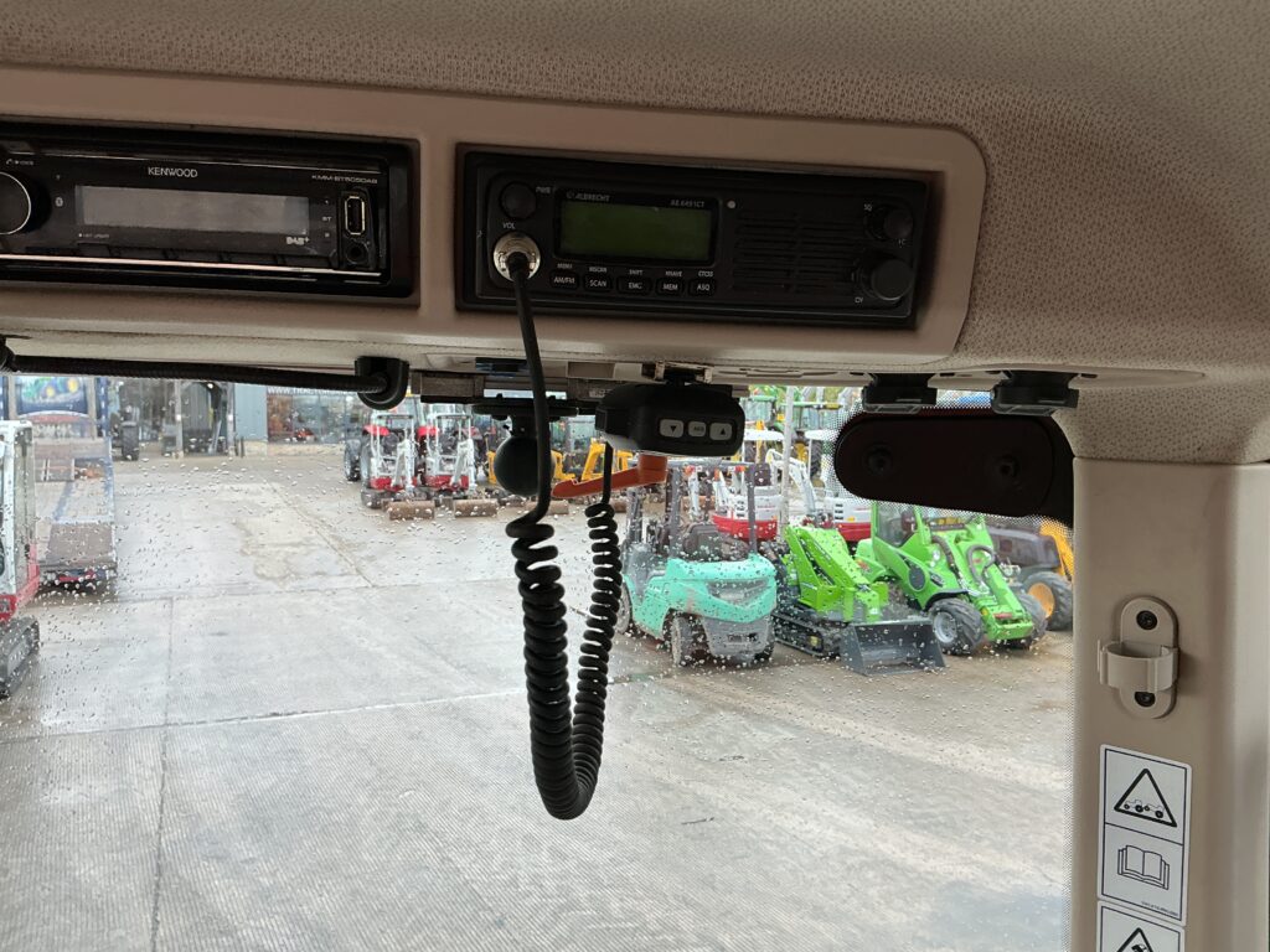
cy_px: 476
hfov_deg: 63.4
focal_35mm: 28
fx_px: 1027
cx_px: 635
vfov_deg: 49.7
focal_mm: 3
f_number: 1.8
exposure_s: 1/185
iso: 20
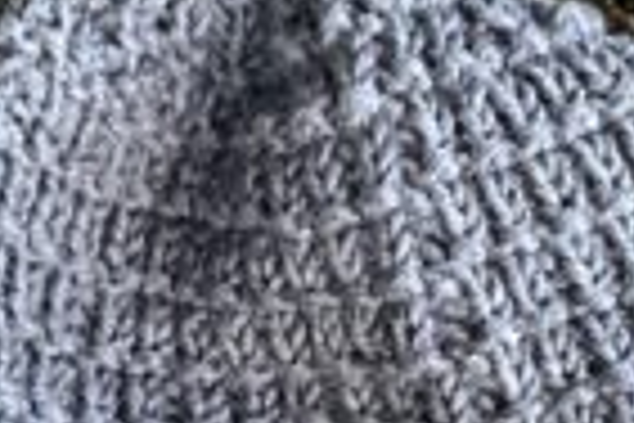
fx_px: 1814
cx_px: 247
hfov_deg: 19.8
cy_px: 490
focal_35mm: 103
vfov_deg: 13.0
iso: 200
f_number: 1.8
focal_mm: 3
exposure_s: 1/60
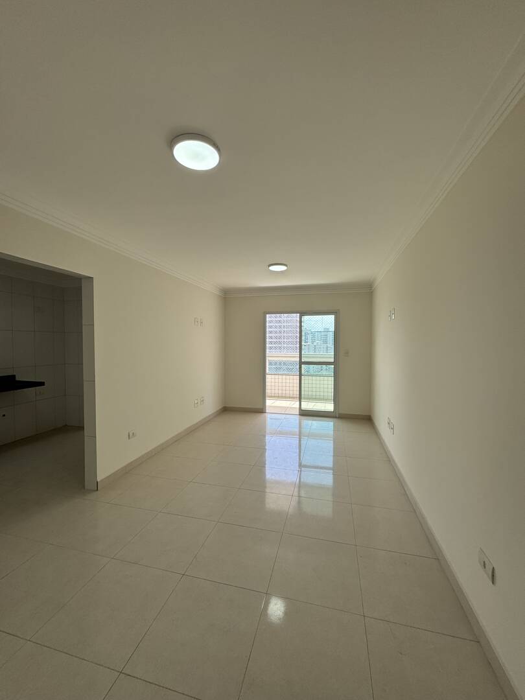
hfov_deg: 85.7
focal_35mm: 14
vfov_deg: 102.1
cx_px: 262
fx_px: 283
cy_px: 350
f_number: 2.2
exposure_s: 1/328
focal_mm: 2.22
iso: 40
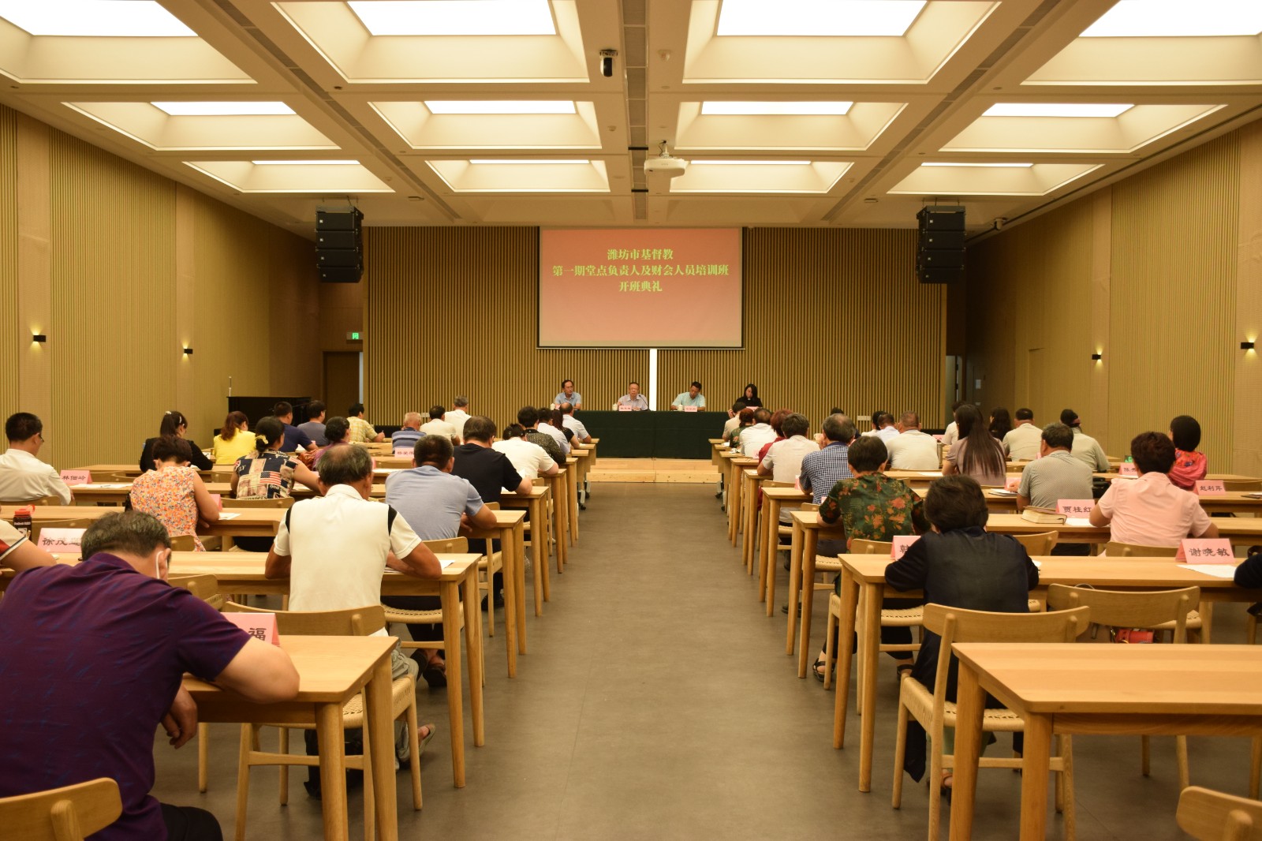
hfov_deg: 57.2
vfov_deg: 40.0
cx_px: 631
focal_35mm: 33
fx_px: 1157
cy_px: 420
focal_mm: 22
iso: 800
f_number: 5.6
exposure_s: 1/125
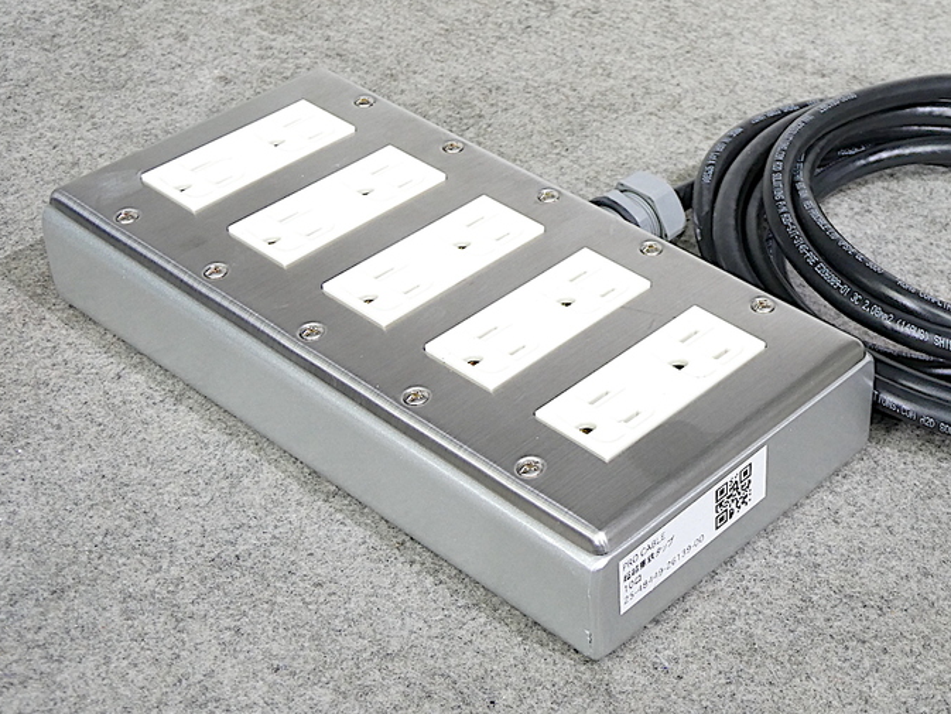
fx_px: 1841
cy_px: 325
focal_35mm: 67
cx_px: 637
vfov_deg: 21.9
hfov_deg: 28.8
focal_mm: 8.4
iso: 200
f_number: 4
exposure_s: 1/6
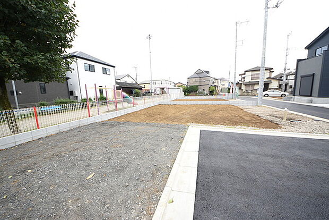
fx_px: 110
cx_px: 164
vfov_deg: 90.1
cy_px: 110
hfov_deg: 112.6
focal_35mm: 12
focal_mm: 8
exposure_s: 1/100
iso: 100
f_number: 5.6
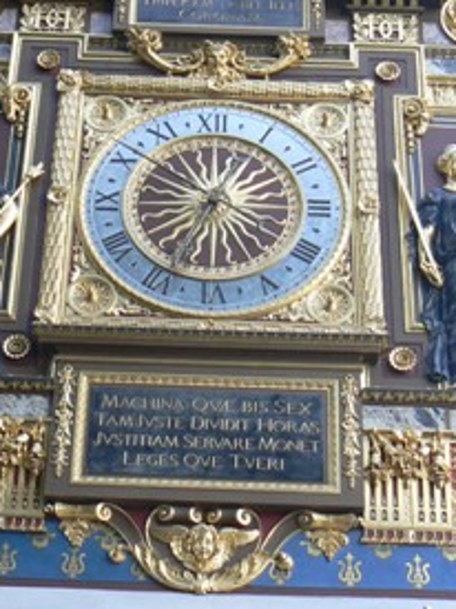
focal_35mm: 107
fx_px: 1881
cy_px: 89
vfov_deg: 18.2
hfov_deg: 13.8
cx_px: 179
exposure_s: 1/50
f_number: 3.6
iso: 80
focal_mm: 7.7
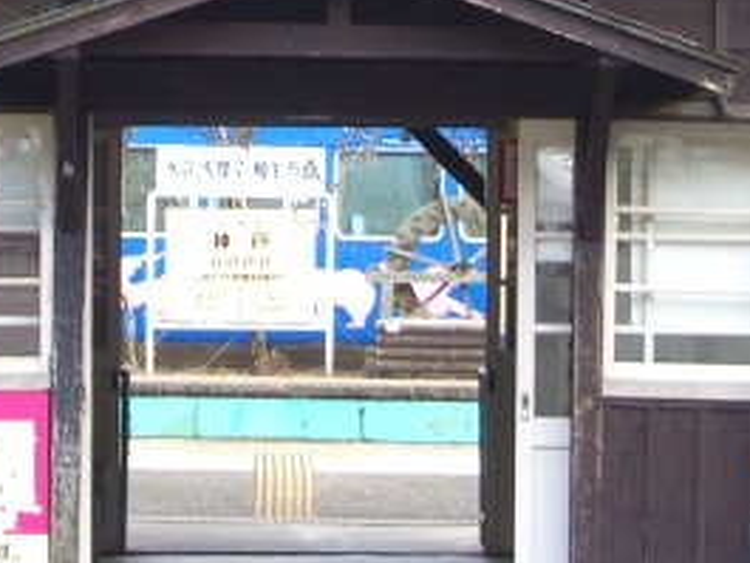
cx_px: 229
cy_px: -31
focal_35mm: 205
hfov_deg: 9.6
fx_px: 4444
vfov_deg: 7.2
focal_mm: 14.2
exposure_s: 1/30
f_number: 4
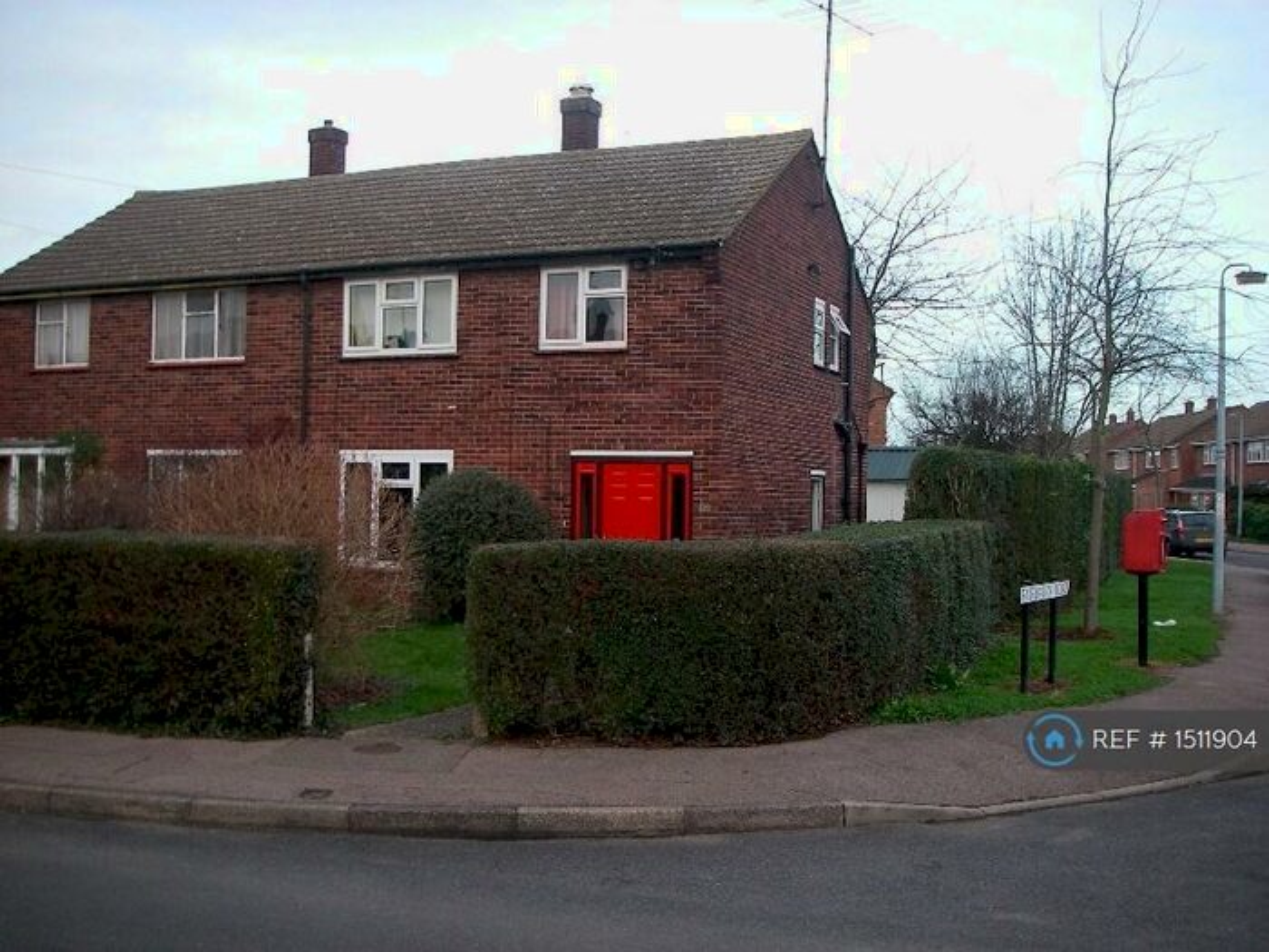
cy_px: 476
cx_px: 634
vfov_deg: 37.7
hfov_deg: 49.0
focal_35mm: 38
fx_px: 1393
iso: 64
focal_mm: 6.3
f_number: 3.3
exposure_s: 1/80
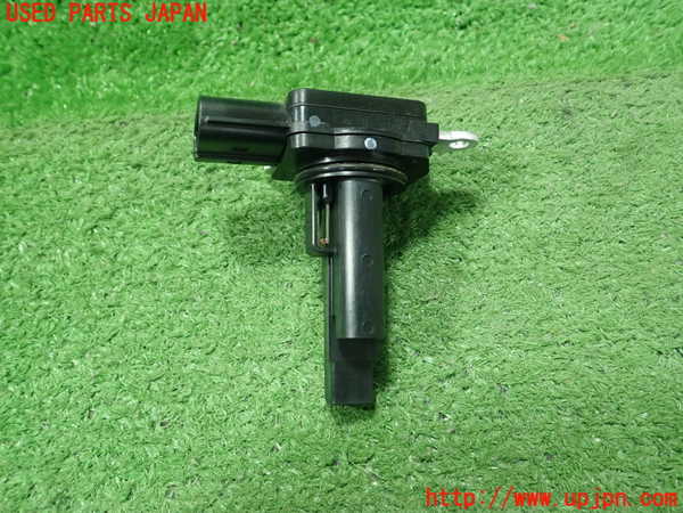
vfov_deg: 46.8
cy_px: 256
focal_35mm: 30
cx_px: 342
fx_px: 592
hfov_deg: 60.0
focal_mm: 5.5
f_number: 2.3
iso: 500
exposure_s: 1/125
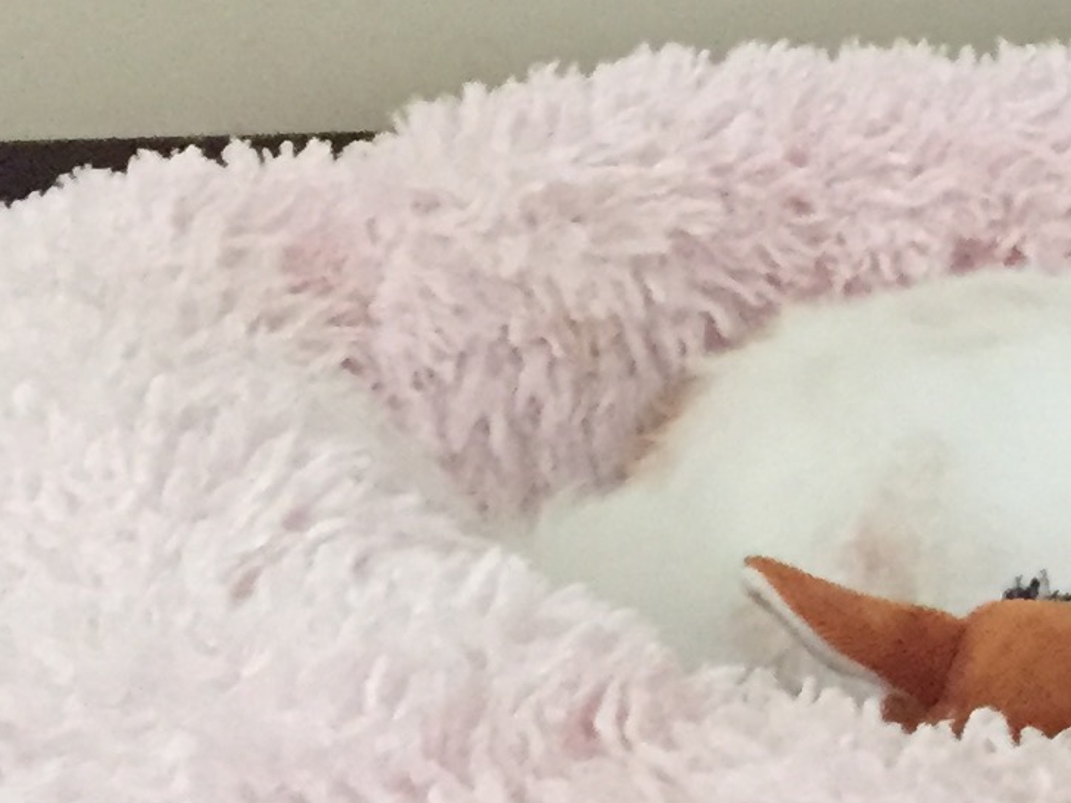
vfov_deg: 11.3
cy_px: 825
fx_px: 4022
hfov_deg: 14.7
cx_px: 1249
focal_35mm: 130
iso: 250
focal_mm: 4.15
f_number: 2.2
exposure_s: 1/15
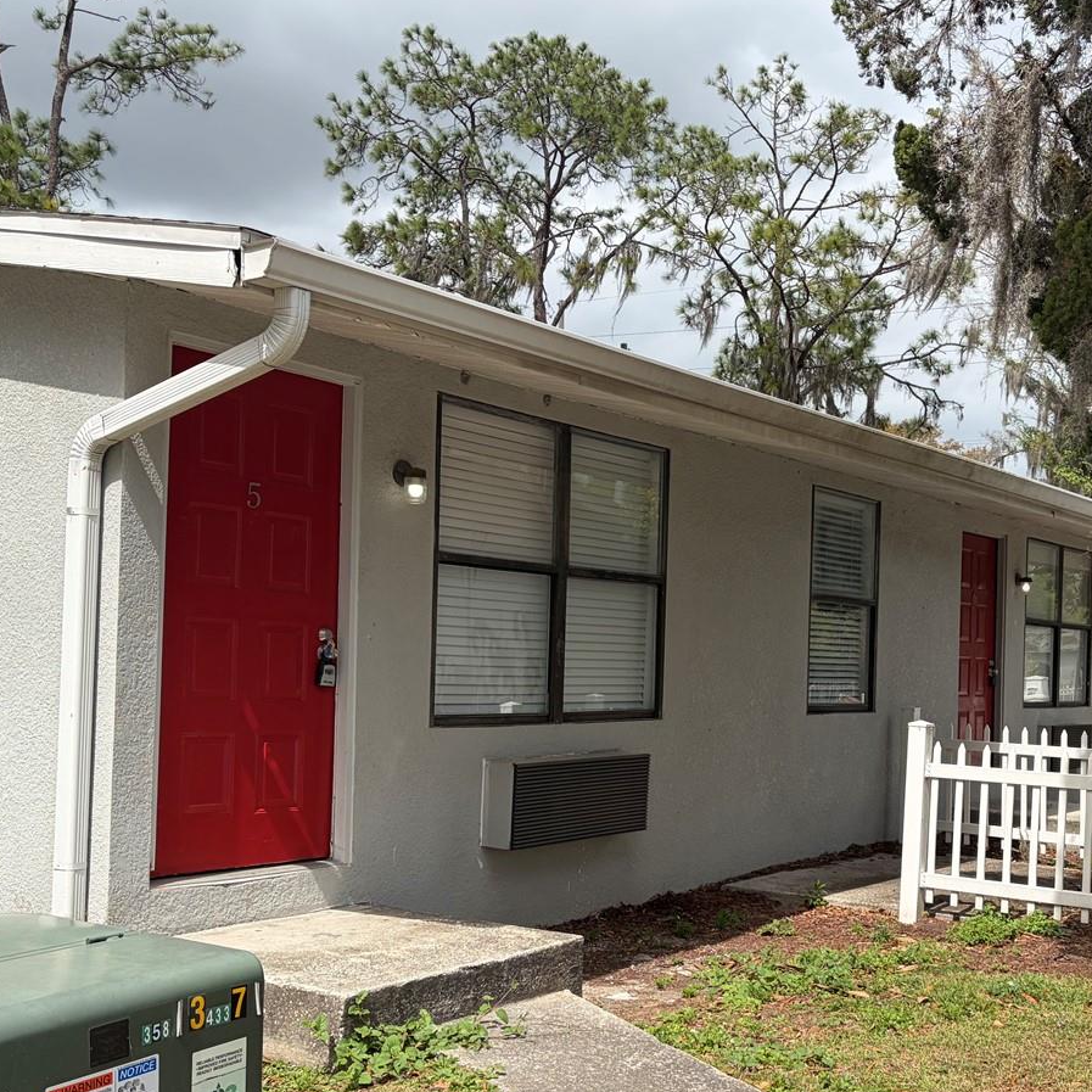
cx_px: 771
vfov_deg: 40.8
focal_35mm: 41
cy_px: 648
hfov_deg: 40.2
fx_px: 1463
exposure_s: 1/3448
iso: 50
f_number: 1.6
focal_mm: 5.96
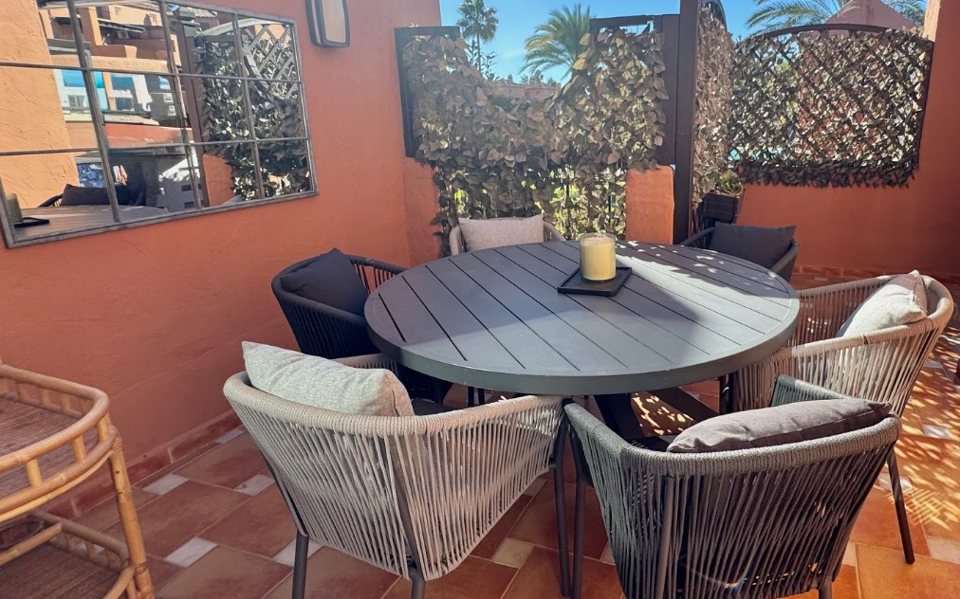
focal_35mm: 22
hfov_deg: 78.0
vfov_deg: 54.9
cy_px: 264
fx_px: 575
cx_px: 611
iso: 40
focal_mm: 2.22
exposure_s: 1/669
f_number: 2.2
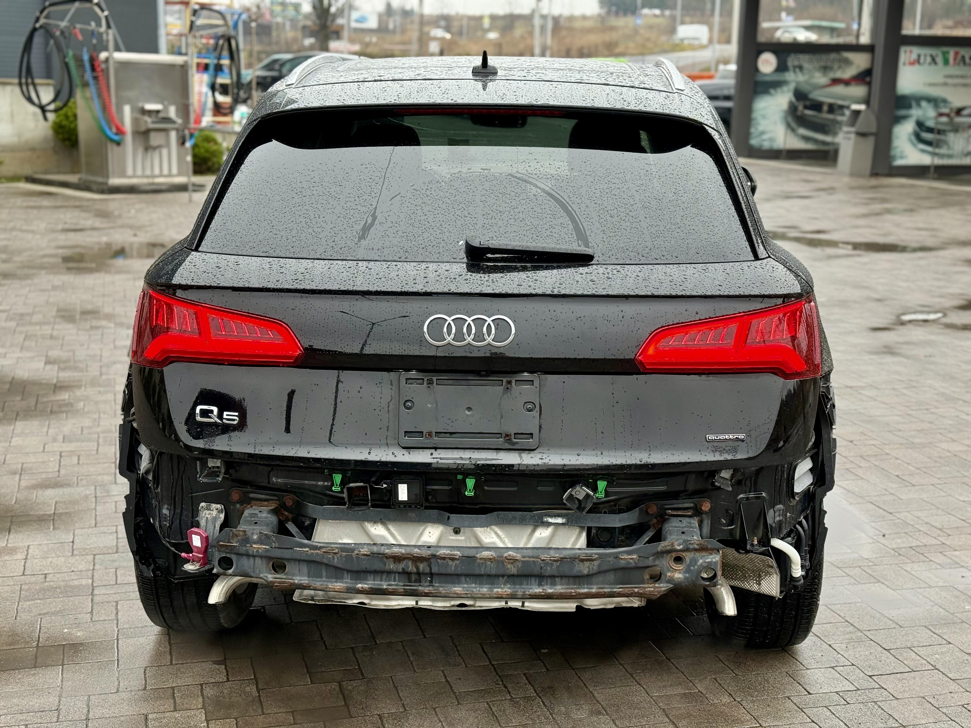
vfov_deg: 30.3
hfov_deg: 39.7
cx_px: 486
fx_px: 1346
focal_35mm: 48
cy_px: 364
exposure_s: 1/91
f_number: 1.78
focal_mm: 6.76
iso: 100
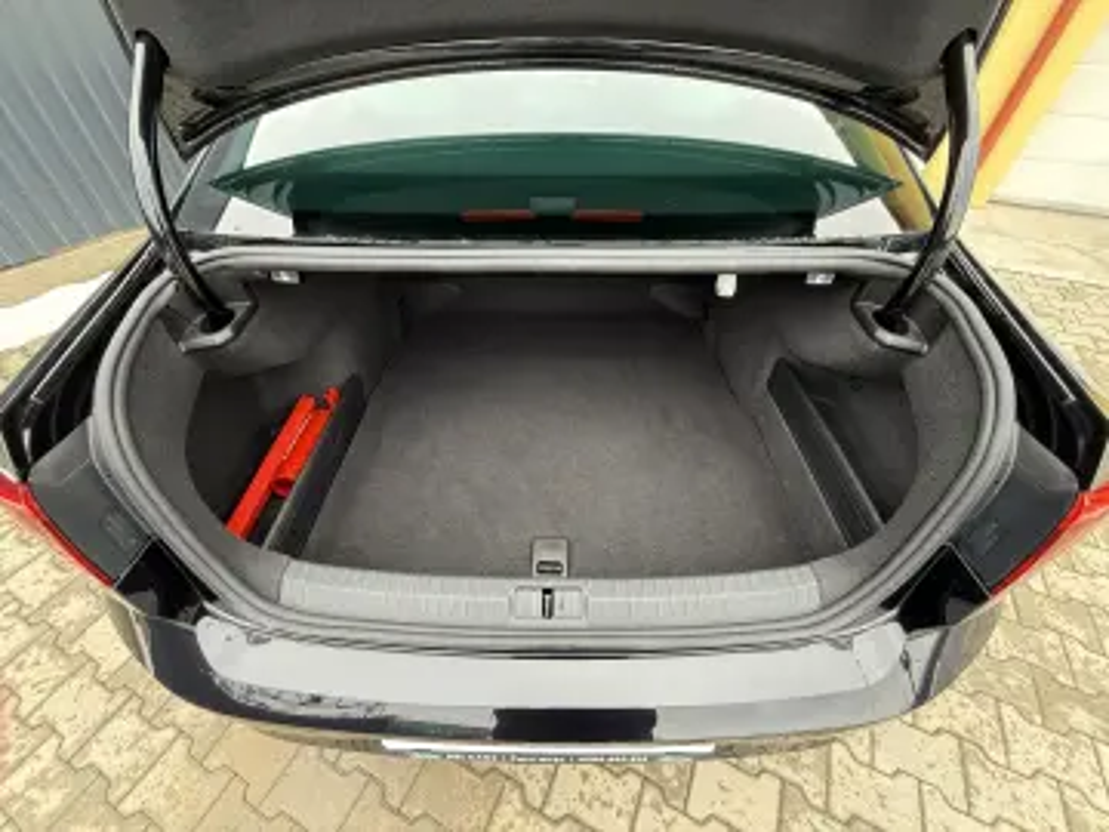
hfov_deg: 102.1
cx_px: 554
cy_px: 416
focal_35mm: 14
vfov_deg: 85.7
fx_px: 449
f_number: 2.2
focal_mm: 2.22
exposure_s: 1/99
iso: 320
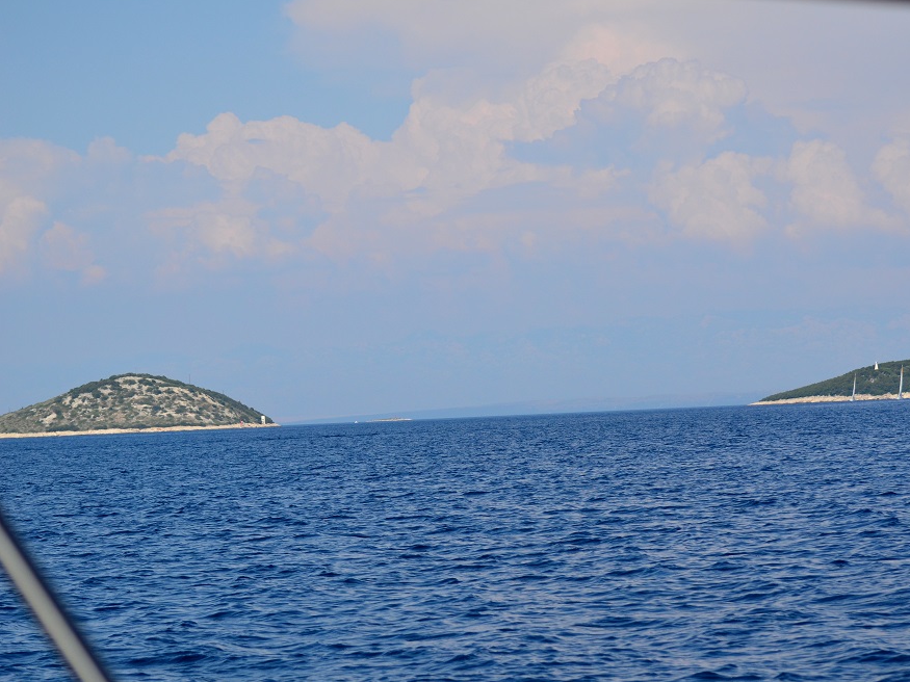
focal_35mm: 115
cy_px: 340
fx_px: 3023
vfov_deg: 12.9
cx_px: 518
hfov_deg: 17.1
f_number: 4.5
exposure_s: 1/4000
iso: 400
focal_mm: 70
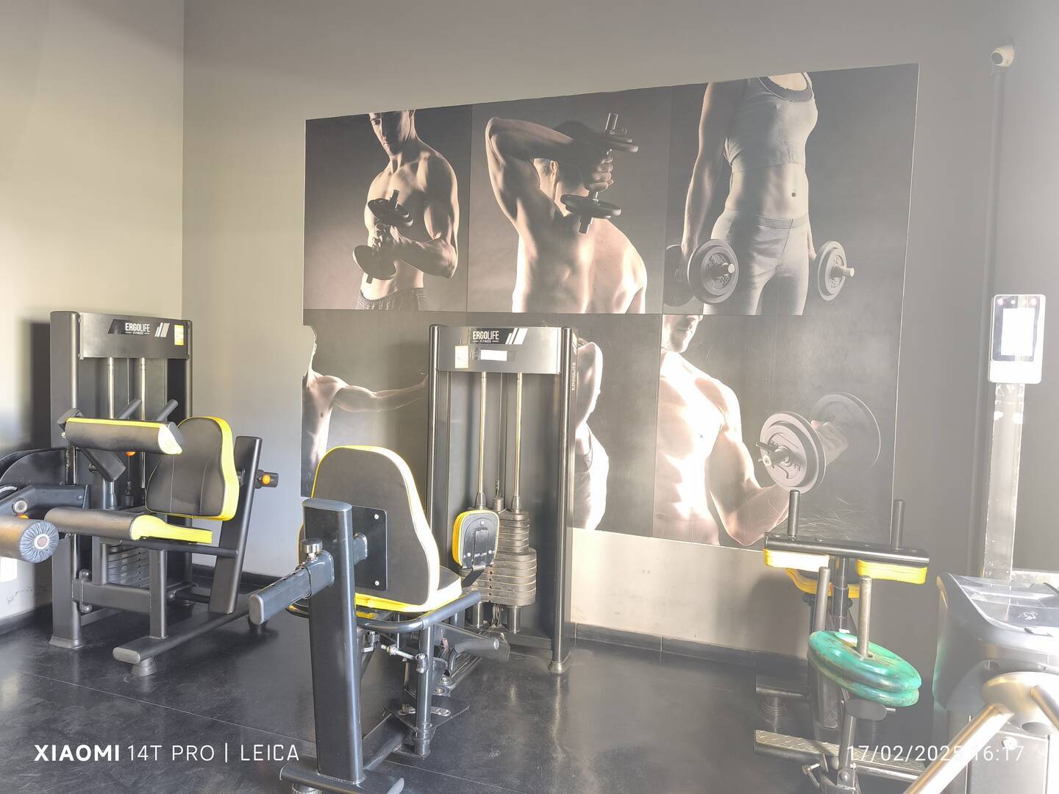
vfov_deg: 58.9
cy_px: 397
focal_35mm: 23
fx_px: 704
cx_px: 530
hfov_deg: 73.9
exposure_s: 1/40
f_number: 1.6
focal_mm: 6.57
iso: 800
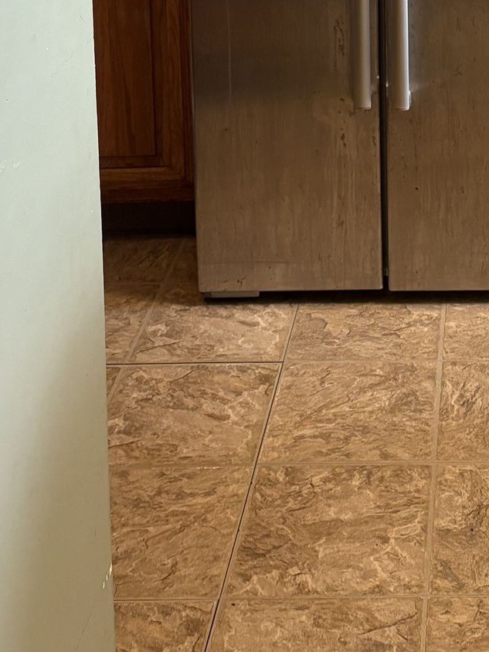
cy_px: -226
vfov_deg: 23.7
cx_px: 491
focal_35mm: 71
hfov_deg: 20.1
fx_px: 1337
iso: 160
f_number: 1.6
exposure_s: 1/60
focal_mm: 5.96
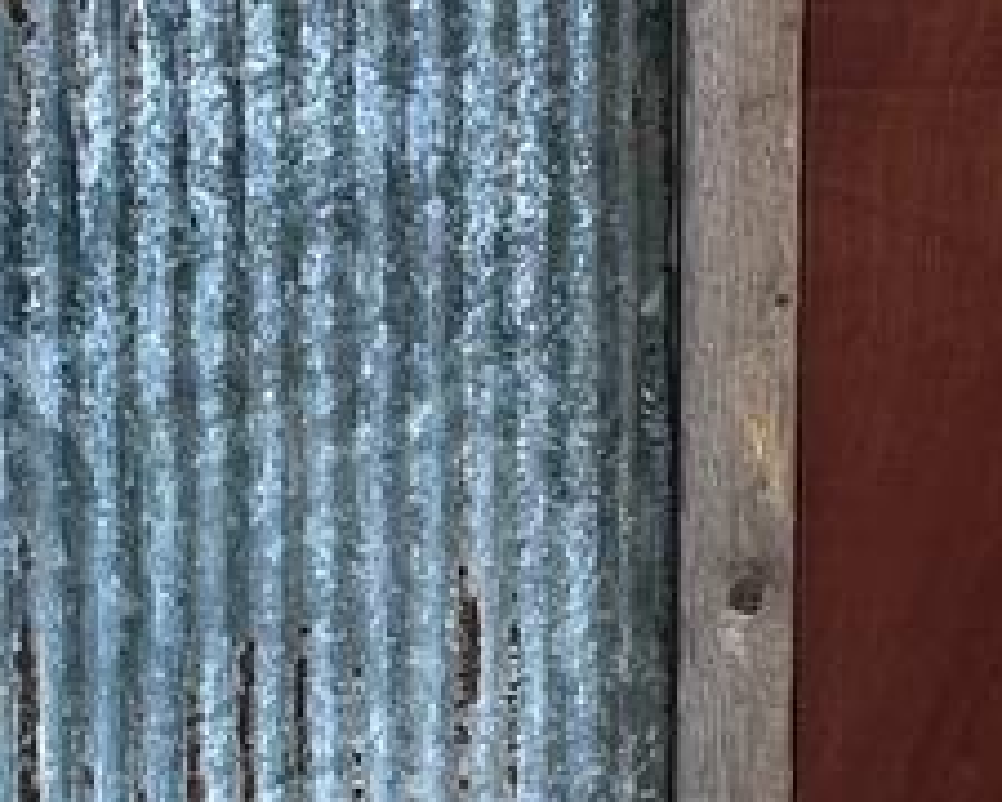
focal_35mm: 173
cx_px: 2124
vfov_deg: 8.6
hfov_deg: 10.2
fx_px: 5130
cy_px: -584
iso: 80
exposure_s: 1/60
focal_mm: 5.1
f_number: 1.6
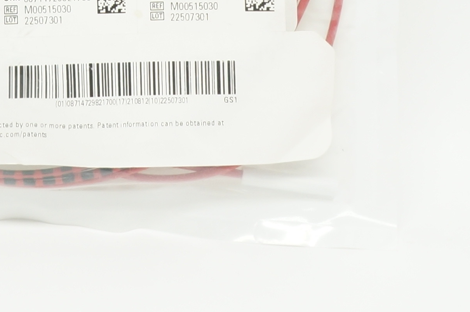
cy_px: -262
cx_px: 20
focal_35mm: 140
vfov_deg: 9.3
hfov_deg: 14.5
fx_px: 1826
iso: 400
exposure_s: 1/15
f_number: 11
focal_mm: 23
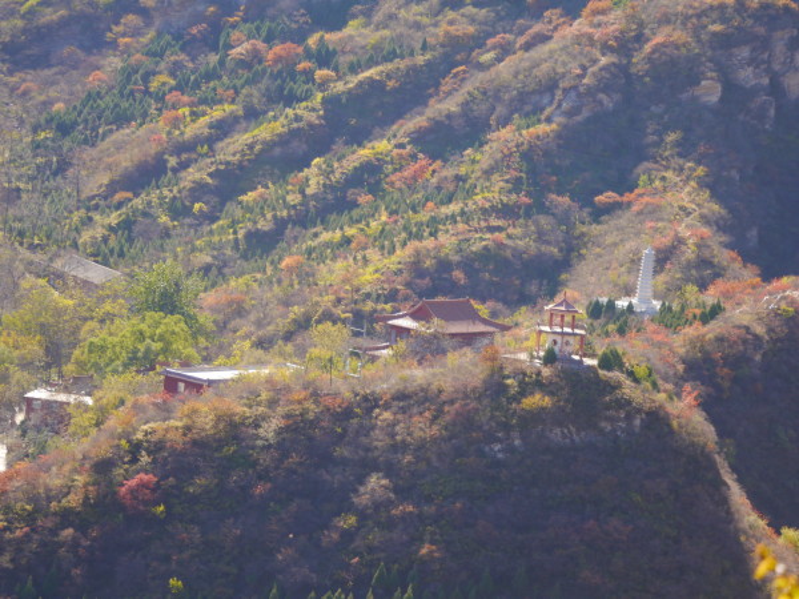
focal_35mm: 174
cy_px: 300
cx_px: 400
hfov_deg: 11.4
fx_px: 4016
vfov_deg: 8.5
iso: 160
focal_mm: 87
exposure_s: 1/250
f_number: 5
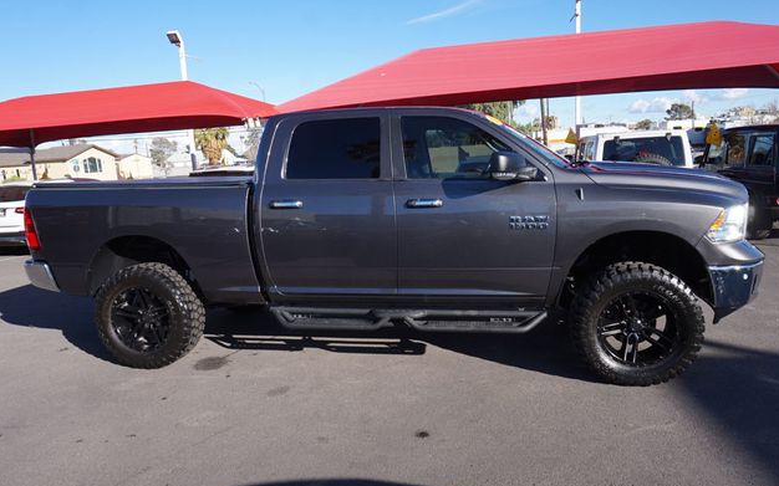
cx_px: 397
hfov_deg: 72.5
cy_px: 242
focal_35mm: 25
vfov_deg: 49.3
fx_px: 531
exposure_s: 1/160
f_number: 9
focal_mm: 16
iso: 125
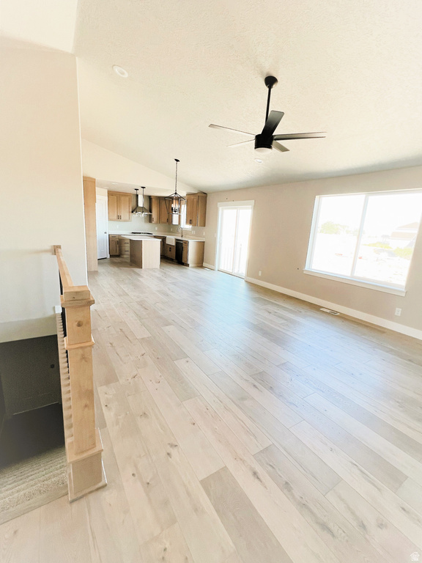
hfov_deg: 89.9
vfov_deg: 106.2
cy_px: 282
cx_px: 211
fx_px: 211
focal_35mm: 13
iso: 80
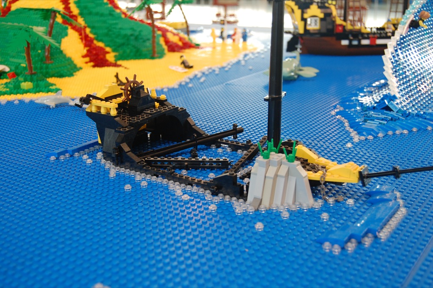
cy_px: 144
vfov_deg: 29.8
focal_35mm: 45
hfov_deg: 43.6
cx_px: 216
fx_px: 541
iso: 400
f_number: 5
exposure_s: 1/8
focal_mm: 30
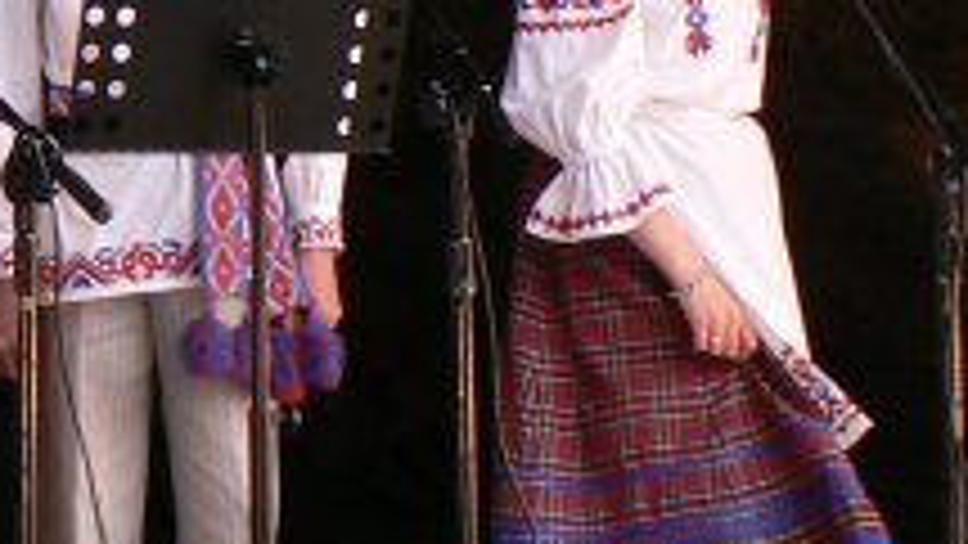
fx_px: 8754
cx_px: -536
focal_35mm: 341
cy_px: 18
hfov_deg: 6.2
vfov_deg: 3.6
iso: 80
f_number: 3.2
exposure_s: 1/50
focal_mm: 14
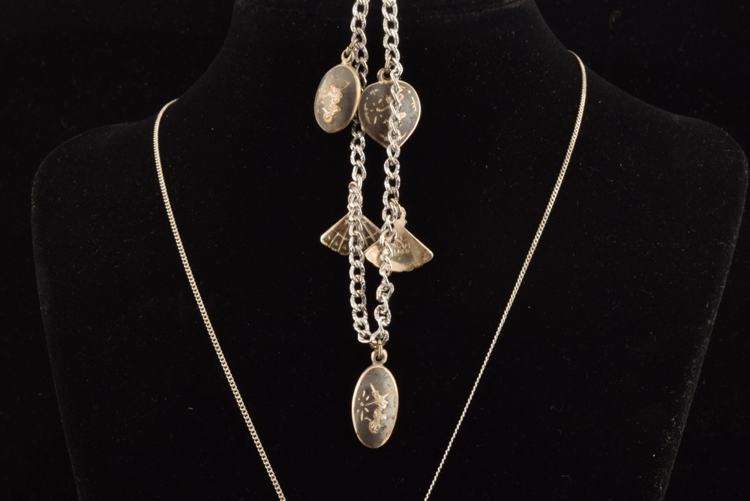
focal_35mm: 90
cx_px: 375
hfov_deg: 22.6
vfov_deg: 15.2
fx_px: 1875
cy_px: 250
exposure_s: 1/125
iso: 100
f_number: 25
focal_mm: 60
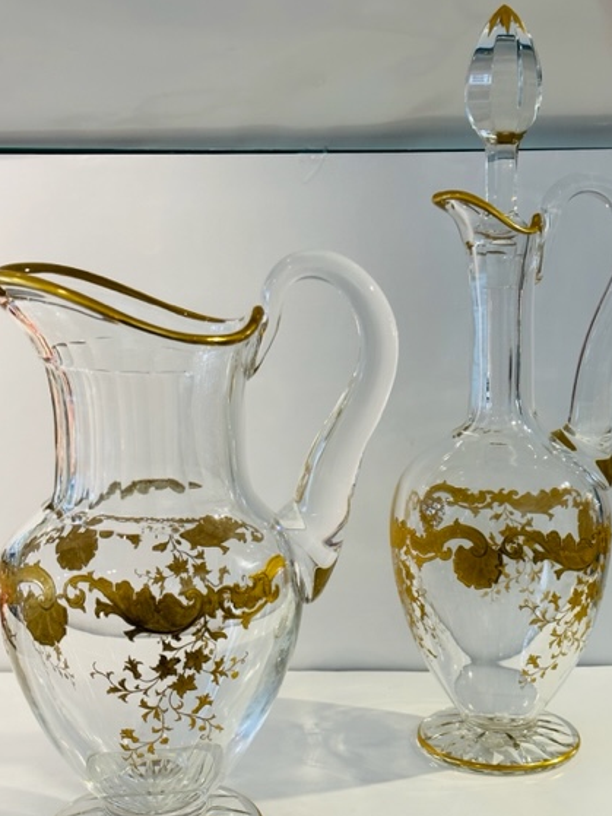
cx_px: 301
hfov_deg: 26.5
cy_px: 429
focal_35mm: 55
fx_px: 1297
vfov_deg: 34.9
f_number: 1.78
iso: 64
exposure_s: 1/50
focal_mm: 6.86
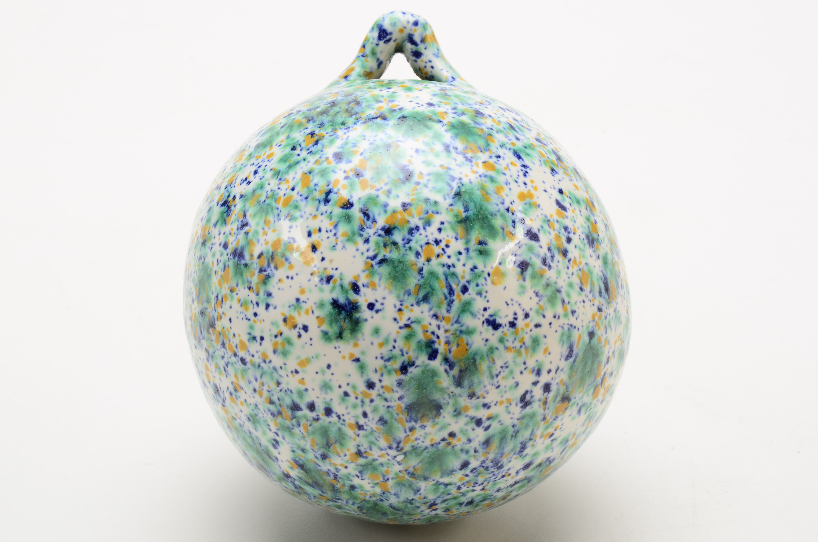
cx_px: 409
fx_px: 1769
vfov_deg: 17.4
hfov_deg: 26.0
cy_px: 271
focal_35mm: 78
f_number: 22
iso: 100
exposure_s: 1/160
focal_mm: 52
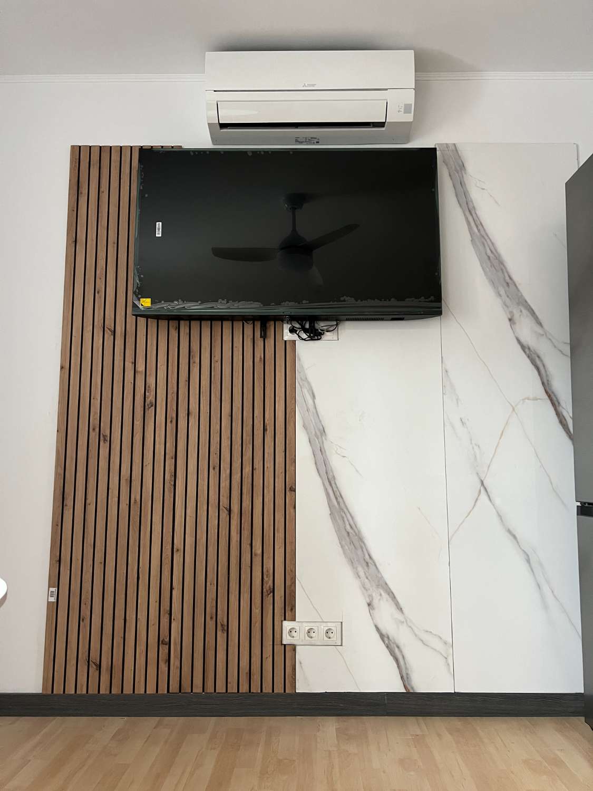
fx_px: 594
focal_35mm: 26
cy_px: 396
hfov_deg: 53.1
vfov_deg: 67.3
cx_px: 296
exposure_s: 1/50
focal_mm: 5.7
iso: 500
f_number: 1.5
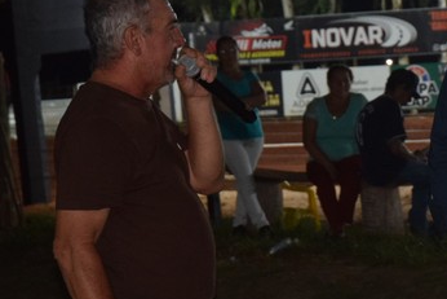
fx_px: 2223
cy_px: 168
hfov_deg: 11.2
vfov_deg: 7.7
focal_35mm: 179
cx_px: 549
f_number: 4.5
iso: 1800
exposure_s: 1/60
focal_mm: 46
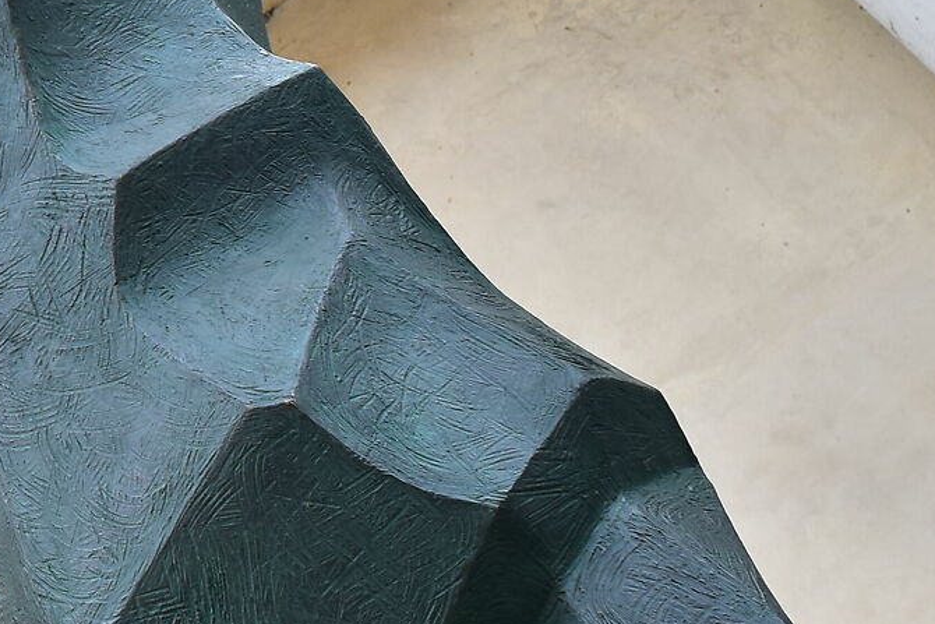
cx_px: -594
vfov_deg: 10.4
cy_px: -172
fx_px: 3351
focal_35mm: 129
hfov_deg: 14.5
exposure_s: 1/250
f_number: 6.3
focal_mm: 24
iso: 160
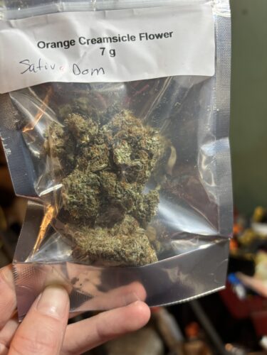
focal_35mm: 26
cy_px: 178
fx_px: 267
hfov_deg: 53.1
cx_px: 134
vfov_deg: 67.3
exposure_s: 1/60
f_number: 1.6
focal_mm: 5.96
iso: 400
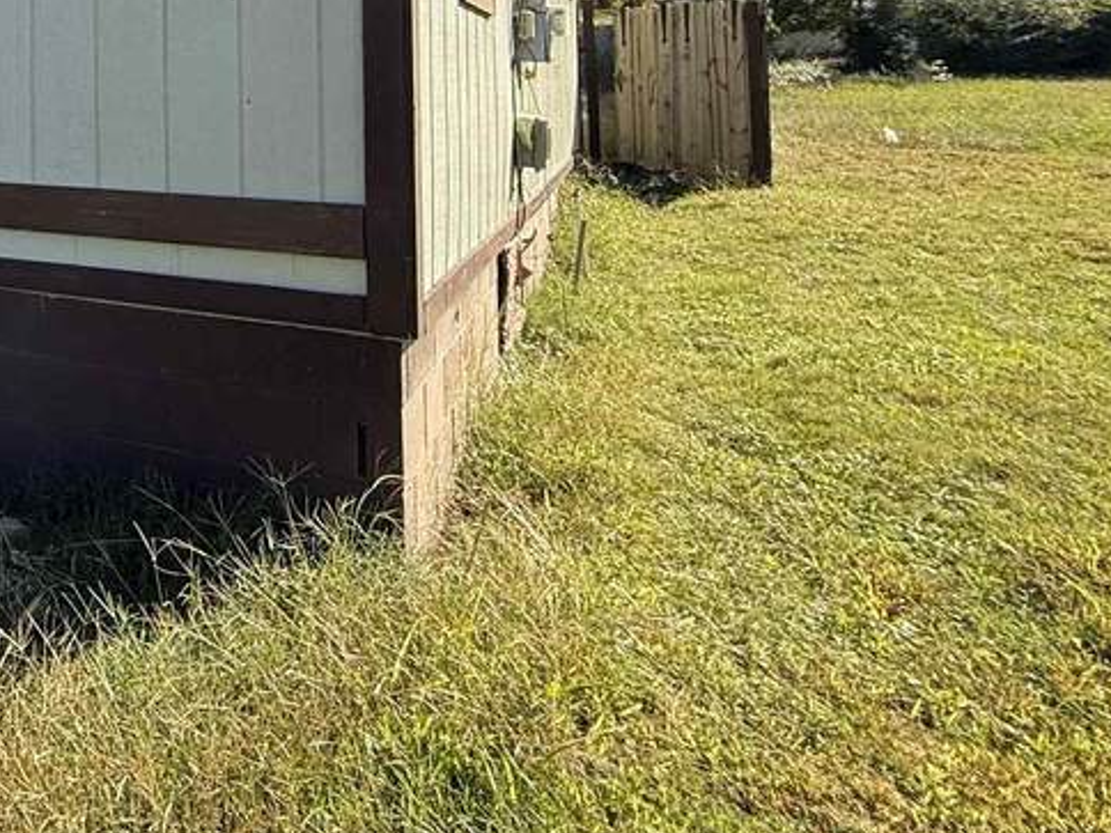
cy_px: 18
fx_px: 1188
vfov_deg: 35.3
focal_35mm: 37
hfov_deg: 37.6
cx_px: -225
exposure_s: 1/430
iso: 64
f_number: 2.2
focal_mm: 2.22
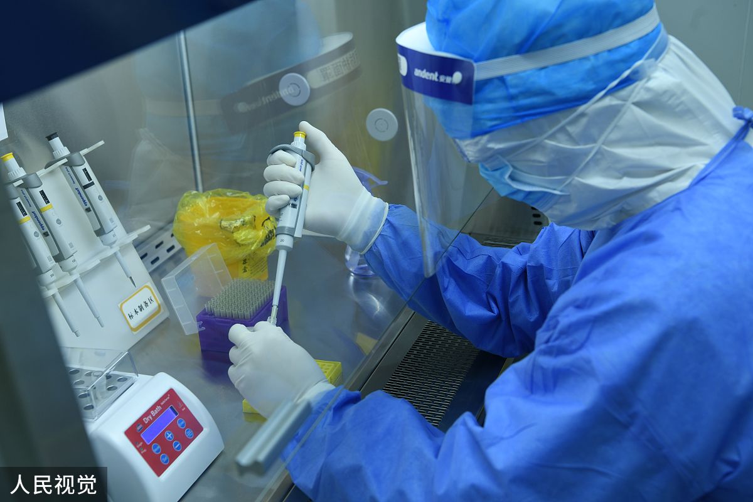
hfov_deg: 38.2
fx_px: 1088
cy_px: 251
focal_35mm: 52
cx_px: 376
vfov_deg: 26.0
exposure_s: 1/125
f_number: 5.6
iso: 640
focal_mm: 52
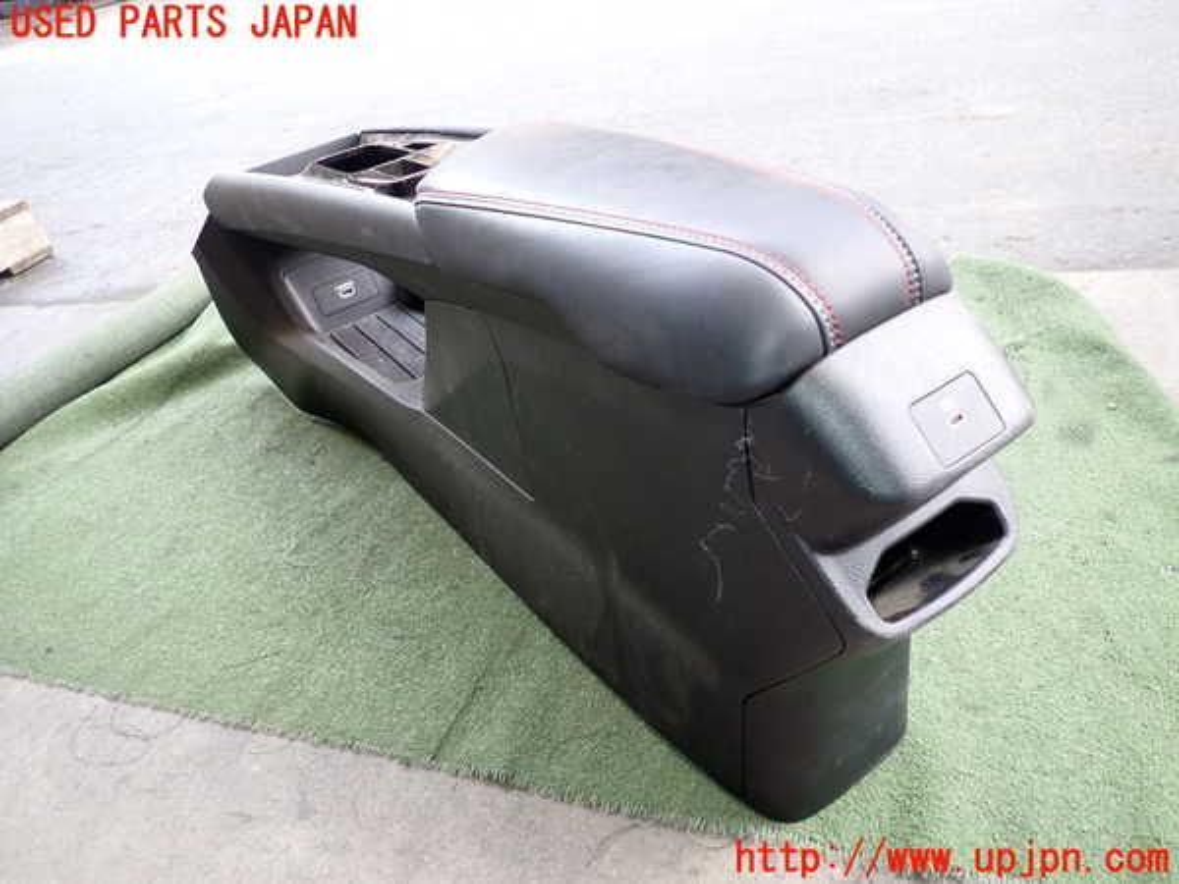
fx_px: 851
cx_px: 590
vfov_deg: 54.9
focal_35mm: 25
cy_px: 442
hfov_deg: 69.4
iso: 200
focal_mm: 4.5
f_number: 2
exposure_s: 1/80
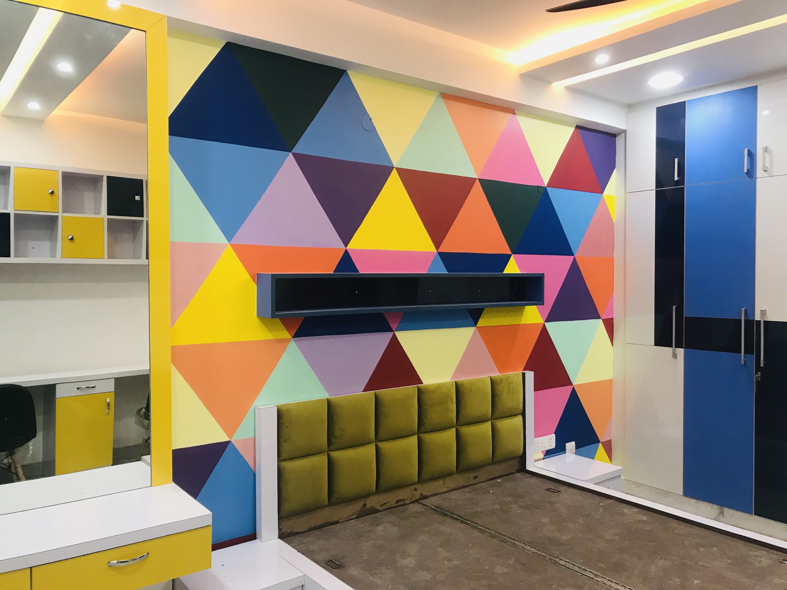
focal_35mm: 28
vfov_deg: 49.7
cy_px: 295
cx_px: 394
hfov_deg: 63.4
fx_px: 637
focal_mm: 3.99
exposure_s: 1/33
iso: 40
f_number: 1.8
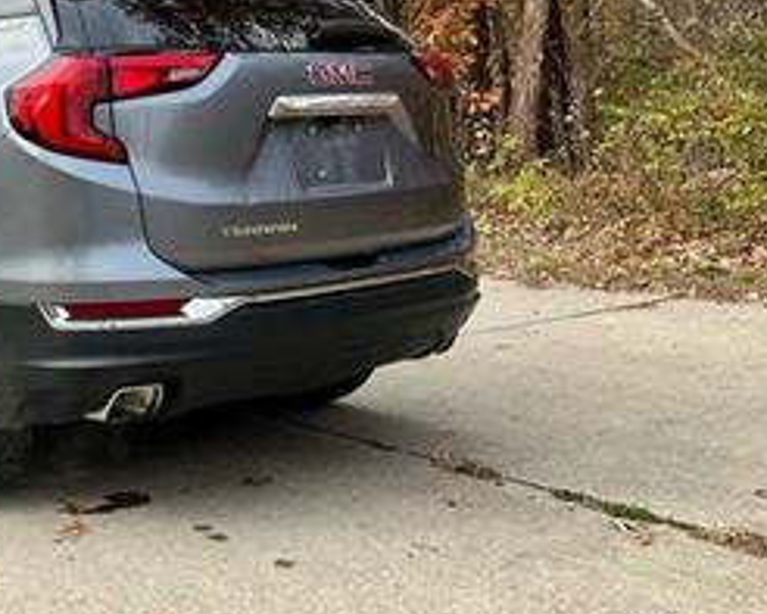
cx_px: 41
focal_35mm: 52
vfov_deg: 28.6
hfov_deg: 33.6
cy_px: 128
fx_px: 1181
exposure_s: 1/1339
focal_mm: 5.1
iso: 50
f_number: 1.6
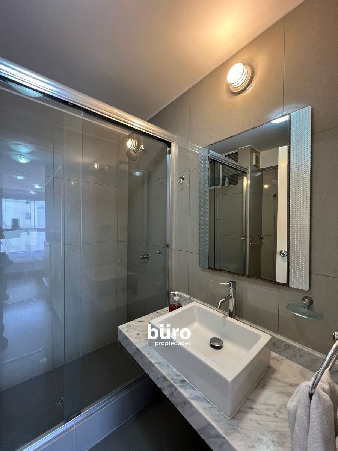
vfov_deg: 106.2
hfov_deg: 89.9
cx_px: 169
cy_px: 226
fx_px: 169
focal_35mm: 13
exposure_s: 1/60
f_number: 1.8
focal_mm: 1.57
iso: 250
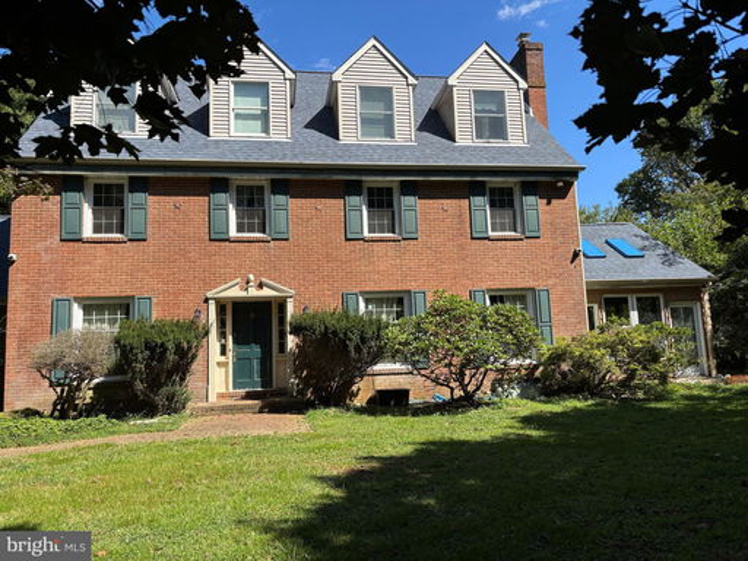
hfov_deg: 67.3
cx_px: 374
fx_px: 562
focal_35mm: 26
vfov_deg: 53.1
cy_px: 280
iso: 50
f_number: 1.6
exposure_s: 1/1845
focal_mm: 5.96
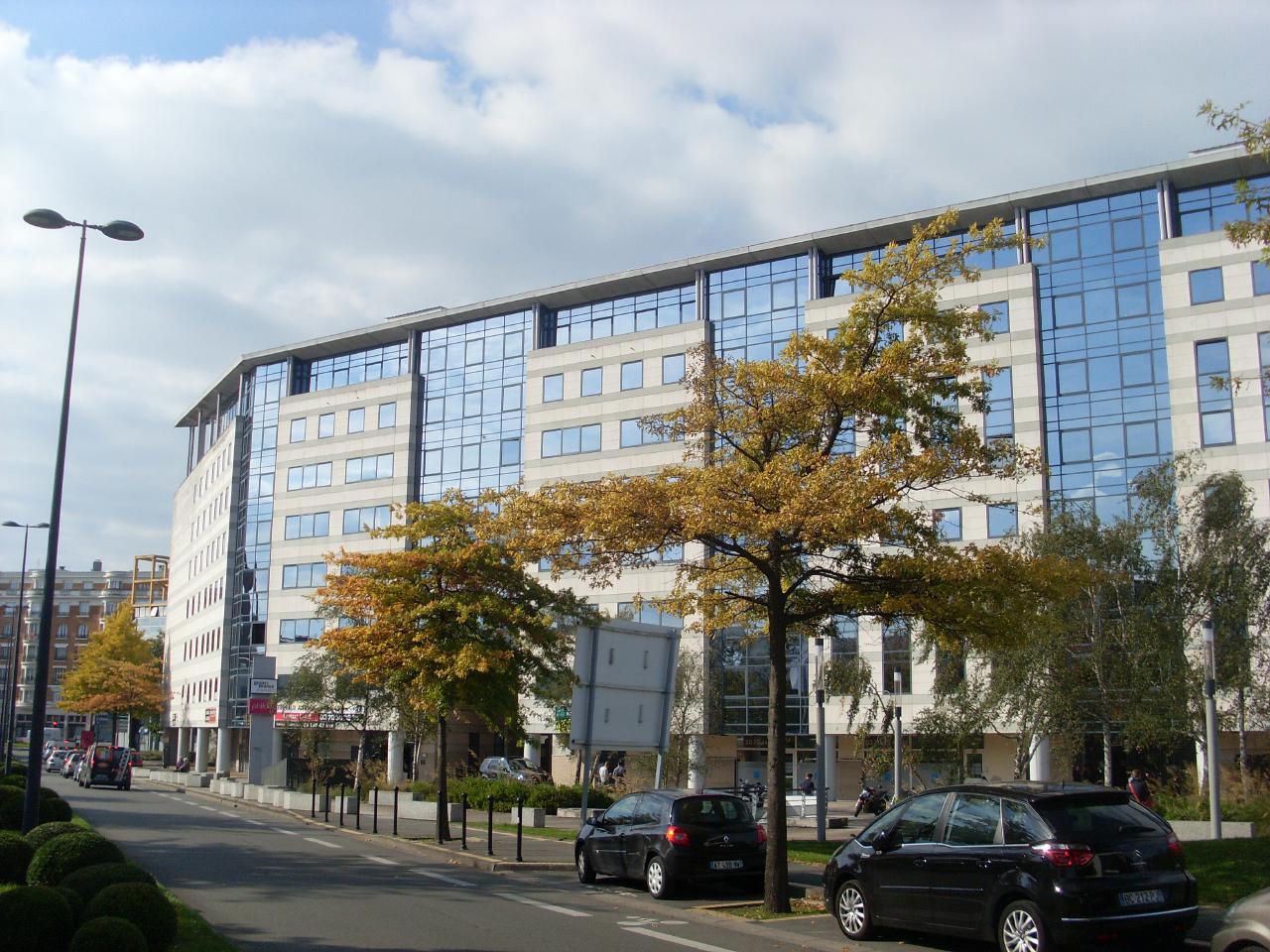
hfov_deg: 49.0
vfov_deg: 37.7
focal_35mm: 38
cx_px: 635
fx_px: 1394
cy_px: 476
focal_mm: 6.3
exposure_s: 1/350
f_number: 7.7
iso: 80
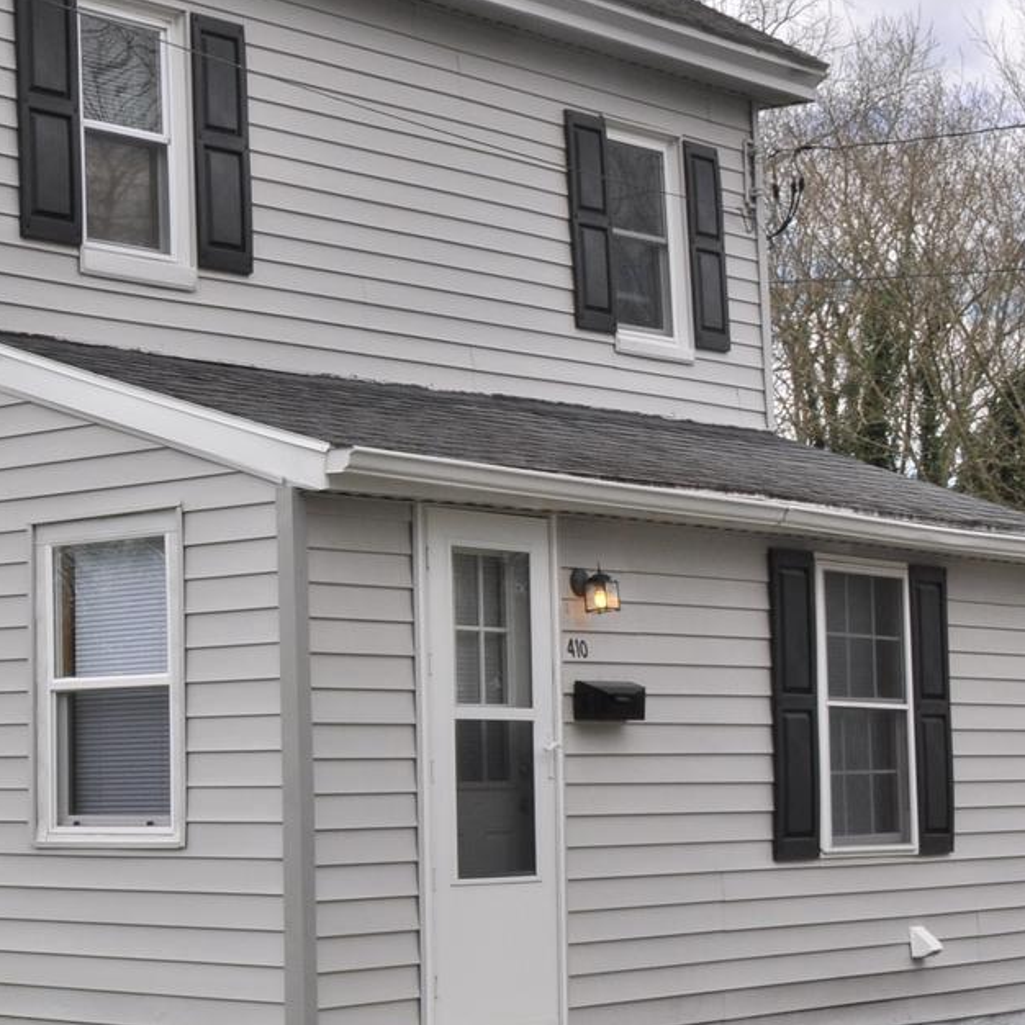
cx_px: -270
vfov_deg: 23.1
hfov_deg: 21.1
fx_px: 2513
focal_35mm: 75
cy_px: 527
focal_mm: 18
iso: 200
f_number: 13
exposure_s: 1/160
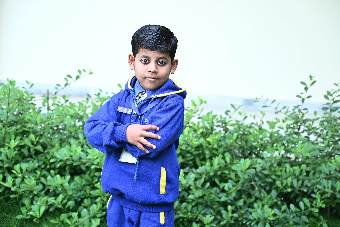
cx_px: 170
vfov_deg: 21.2
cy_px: 114
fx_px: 604
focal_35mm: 64
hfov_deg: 31.4
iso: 200
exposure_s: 1/125
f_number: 4
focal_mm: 64
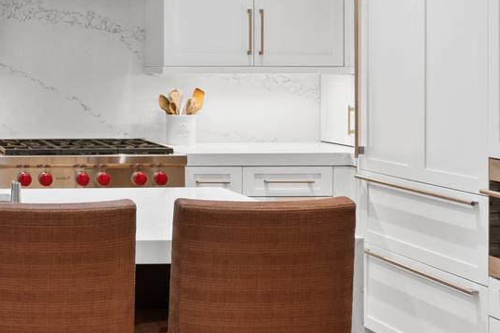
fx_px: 847
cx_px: -102
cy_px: 103
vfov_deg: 22.1
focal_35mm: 61
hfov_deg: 28.5
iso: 800
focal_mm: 16
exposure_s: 1/8
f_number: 4
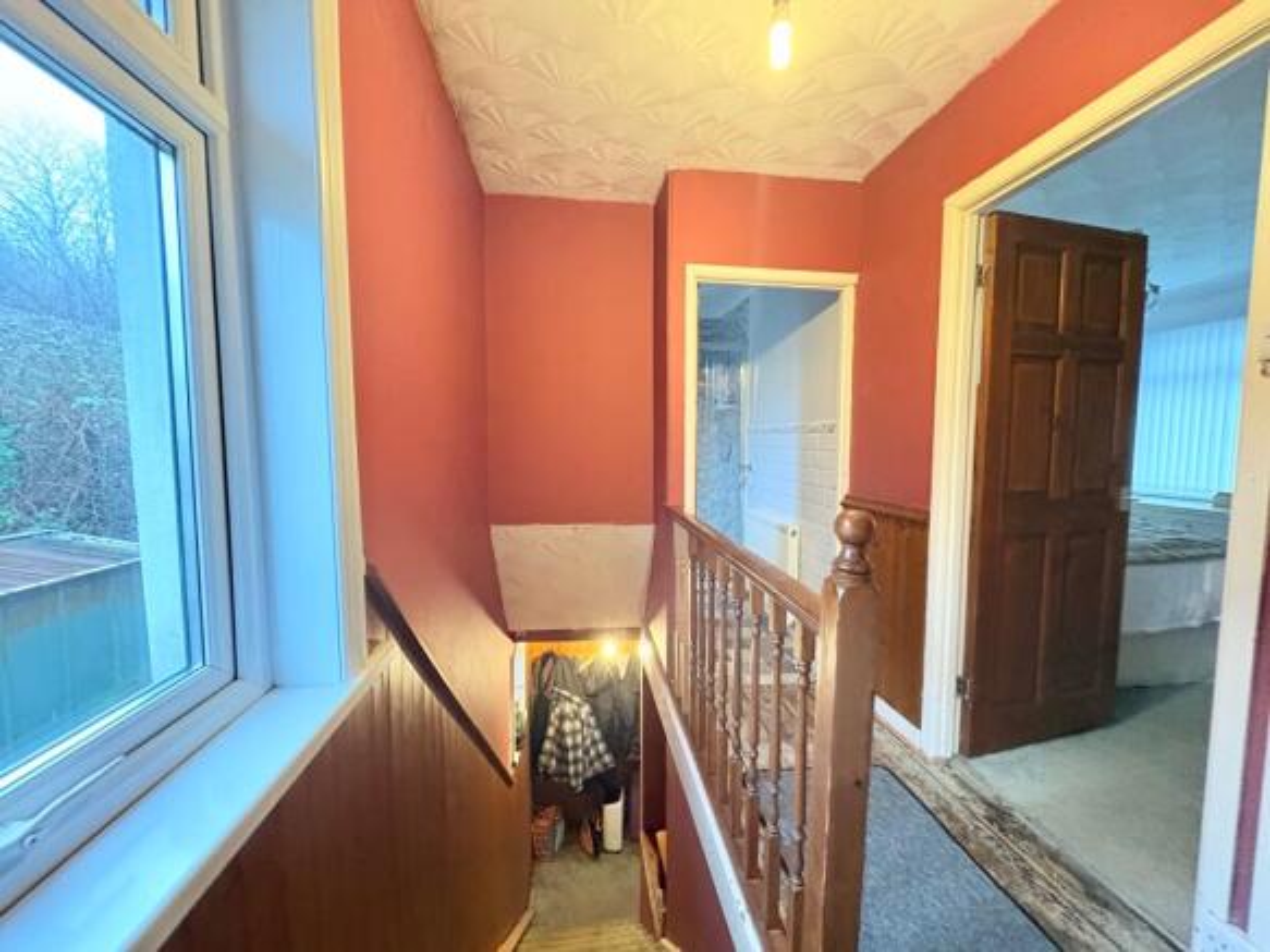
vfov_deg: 85.7
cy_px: 476
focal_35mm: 14
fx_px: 514
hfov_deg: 102.1
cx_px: 635
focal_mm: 2.22
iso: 1000
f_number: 2.2
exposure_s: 1/33
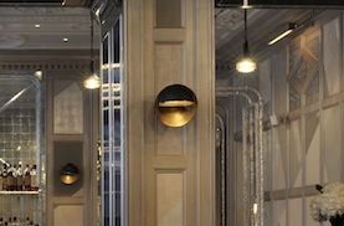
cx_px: -20
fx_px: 989
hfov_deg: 19.0
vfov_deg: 12.9
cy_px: 229
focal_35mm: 104
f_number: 4.5
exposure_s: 1/13
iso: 200
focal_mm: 24
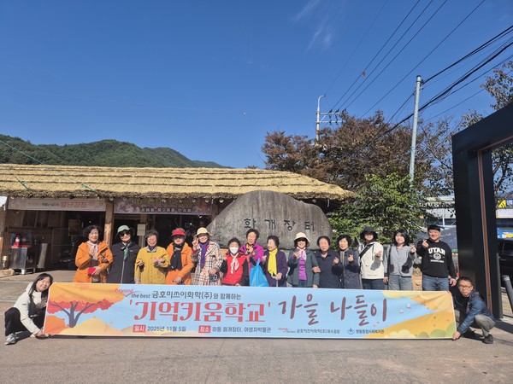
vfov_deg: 58.9
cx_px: 256
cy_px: 192
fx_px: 341
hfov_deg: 73.9
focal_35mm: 23
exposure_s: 1/2240
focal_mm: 5.4
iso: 25
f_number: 1.8
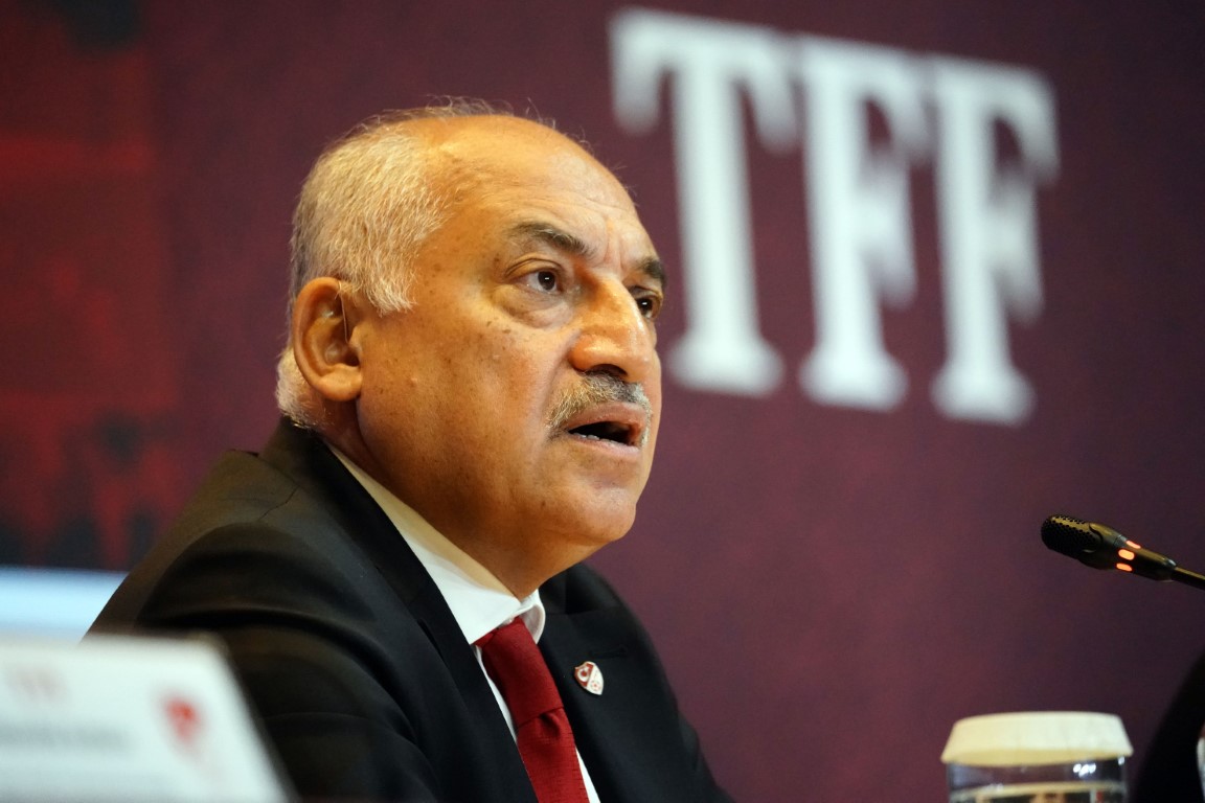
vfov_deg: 3.4
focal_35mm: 400
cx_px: 602
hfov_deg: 5.2
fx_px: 13388
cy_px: 402
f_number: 6.3
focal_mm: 400
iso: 12800
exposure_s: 1/400
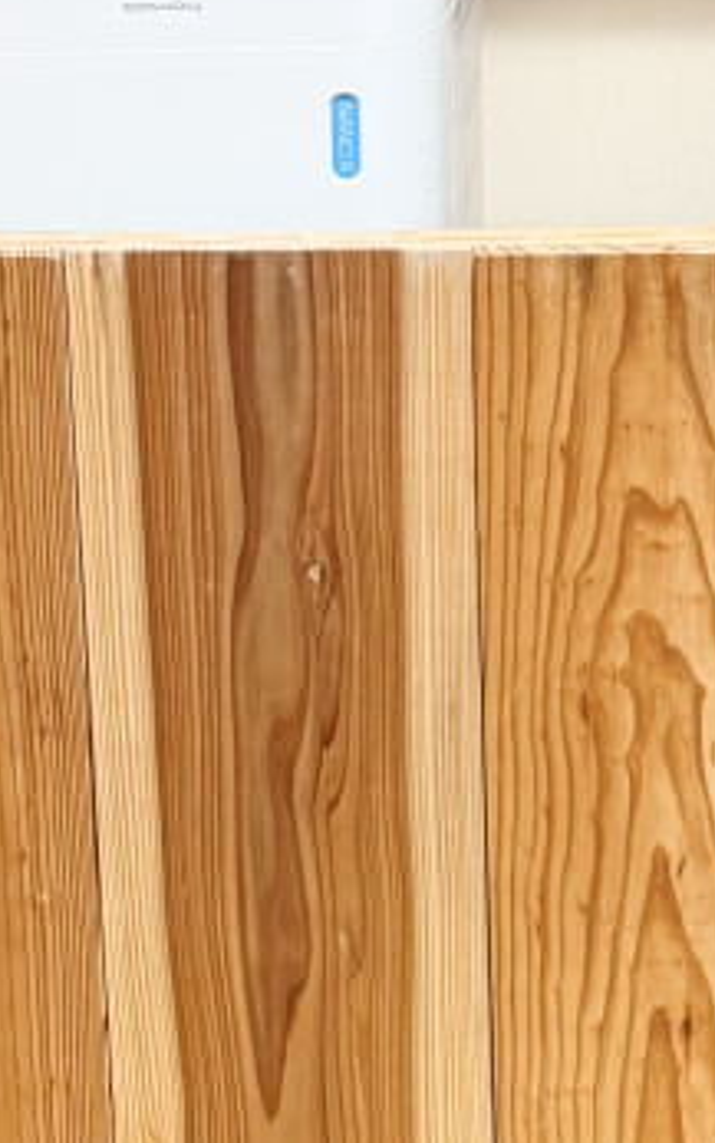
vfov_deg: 20.1
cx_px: 1031
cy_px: -603
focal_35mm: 88
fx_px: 2743
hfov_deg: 14.0
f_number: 1.78
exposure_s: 1/60
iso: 125
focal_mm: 6.76
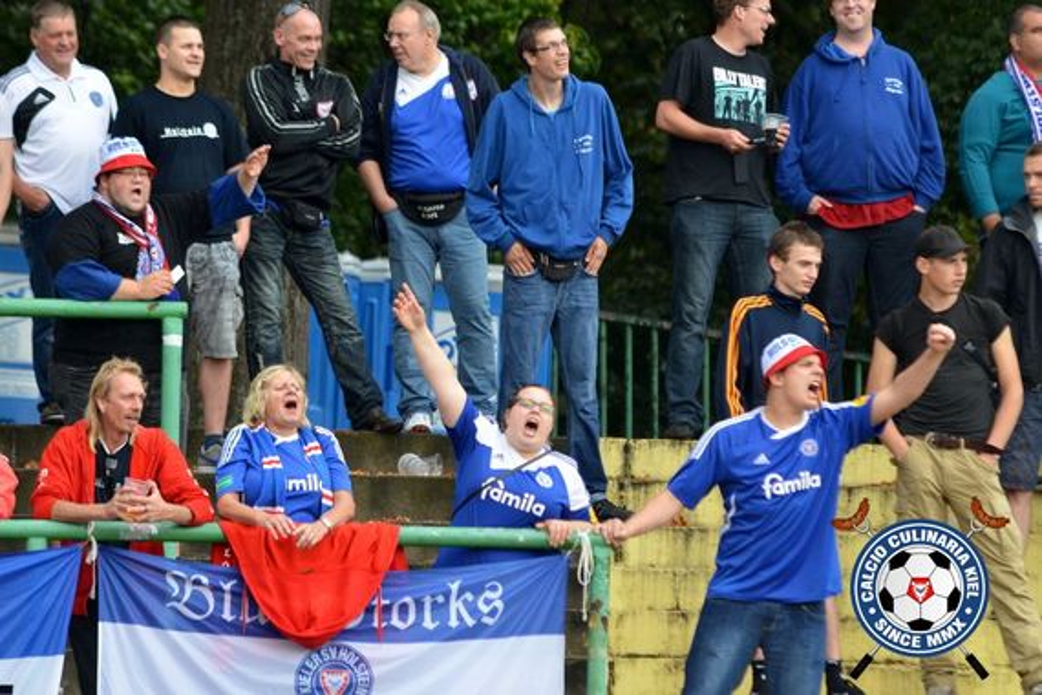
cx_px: 521
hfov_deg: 6.9
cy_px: 348
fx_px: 8683
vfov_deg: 4.6
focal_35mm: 300
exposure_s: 1/1000
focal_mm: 200
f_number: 4
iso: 640
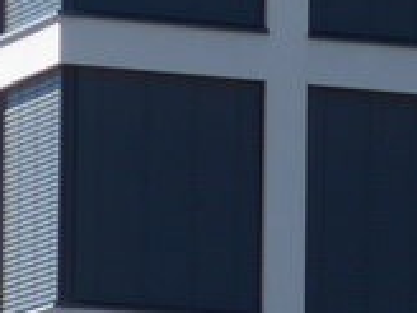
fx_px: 5830
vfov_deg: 3.0
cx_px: 857
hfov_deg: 4.0
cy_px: 746
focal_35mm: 484
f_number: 3.9
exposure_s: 1/400
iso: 80
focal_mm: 13.4
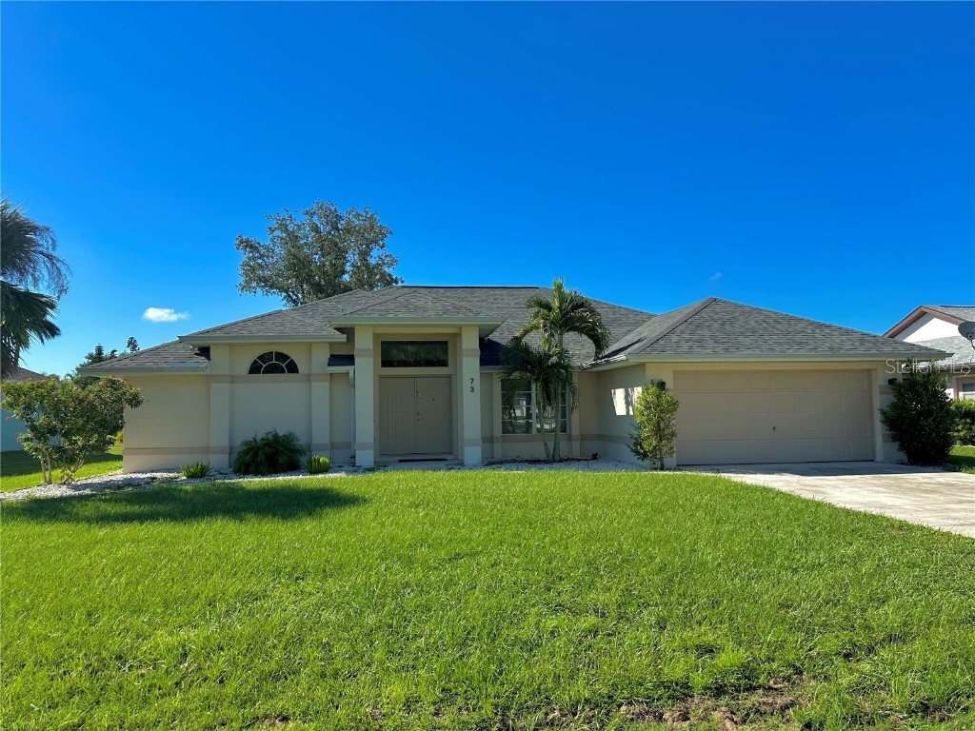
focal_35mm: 24
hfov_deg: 71.6
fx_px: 676
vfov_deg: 56.8
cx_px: 488
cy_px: 366
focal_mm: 6.86
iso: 80
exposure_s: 1/3717
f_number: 1.78
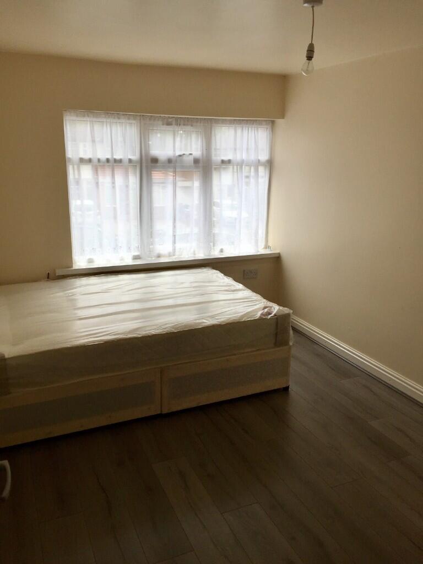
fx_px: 472
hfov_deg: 48.2
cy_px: 282
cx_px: 212
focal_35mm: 29
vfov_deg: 61.7
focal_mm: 4.15
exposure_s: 1/449
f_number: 2.2
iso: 32
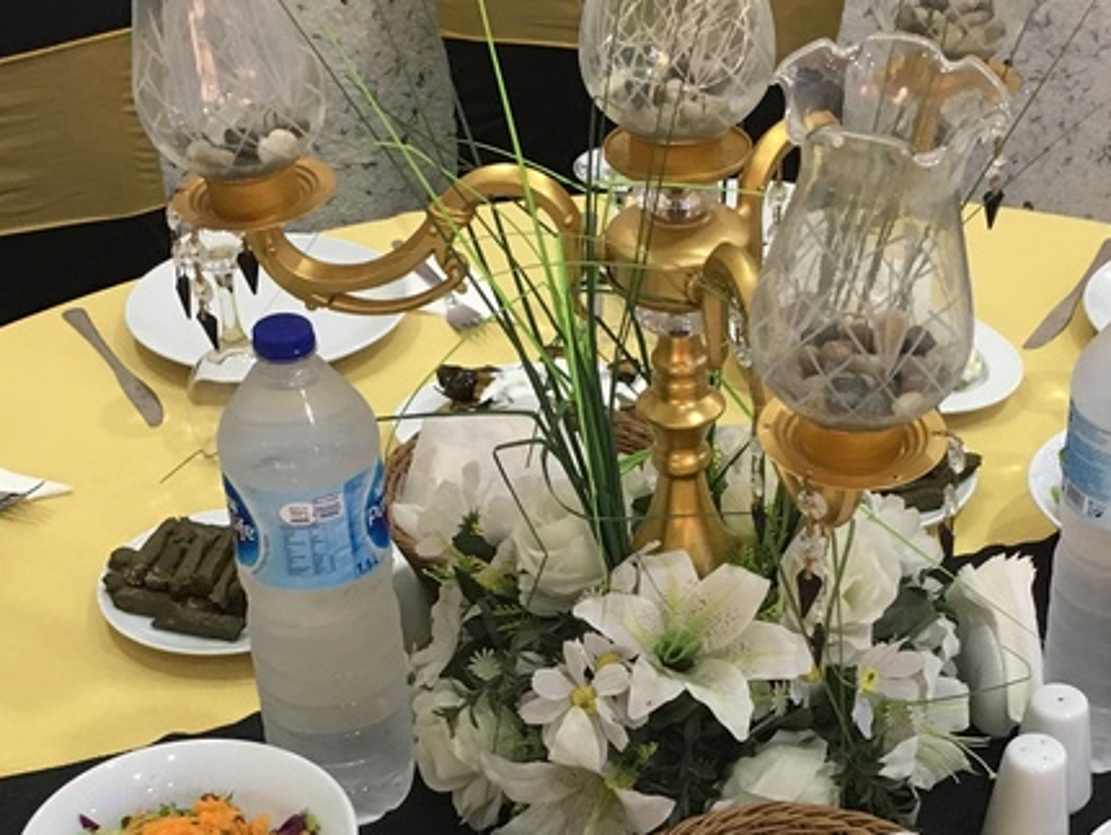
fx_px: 2216
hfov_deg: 28.0
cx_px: 716
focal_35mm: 69
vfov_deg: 20.8
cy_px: 794
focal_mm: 4.15
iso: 64
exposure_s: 1/17
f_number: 2.2
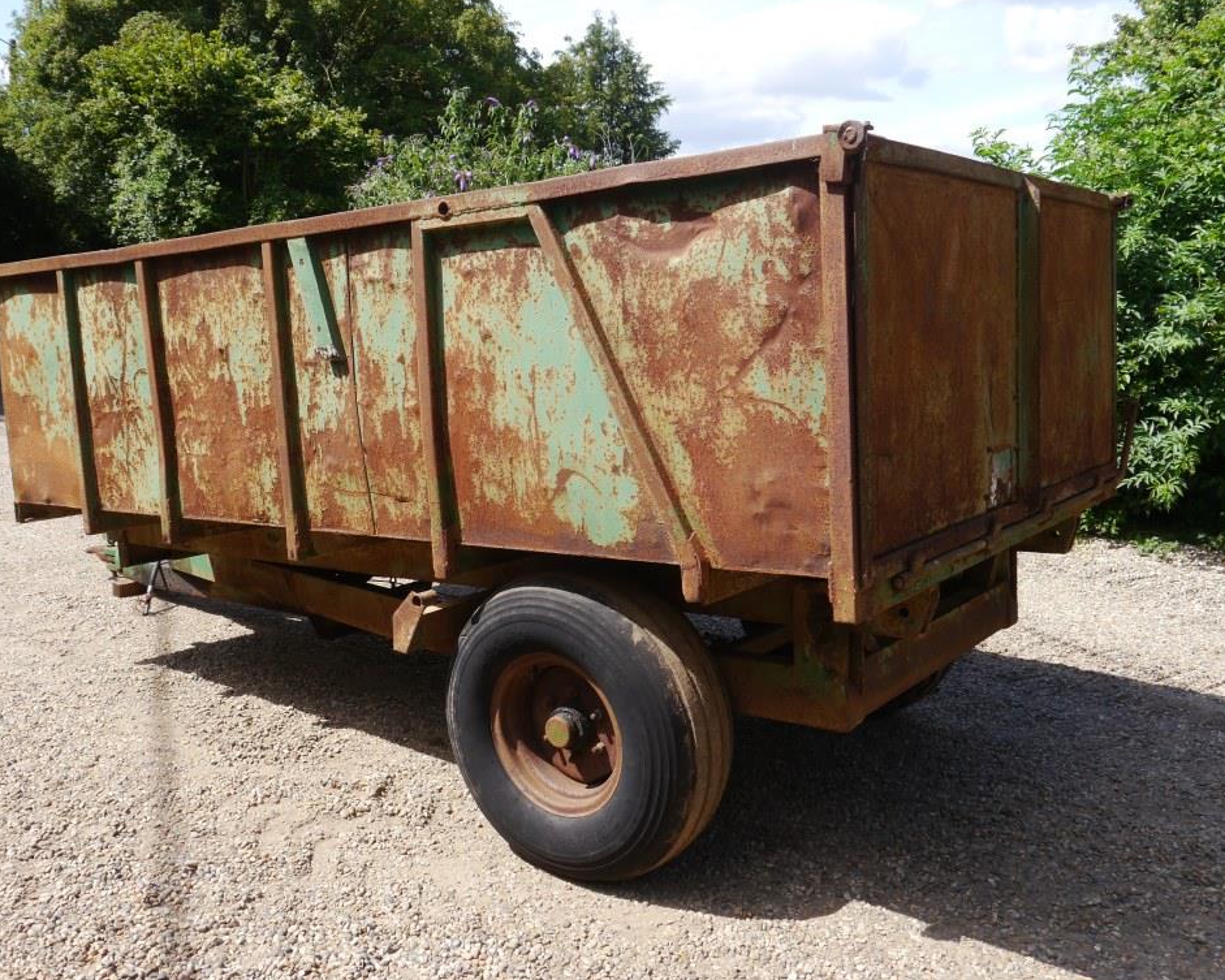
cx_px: 575
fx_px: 1233
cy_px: 488
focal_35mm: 34
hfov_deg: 52.8
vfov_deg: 43.4
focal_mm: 16
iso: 160
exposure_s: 1/320
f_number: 6.3
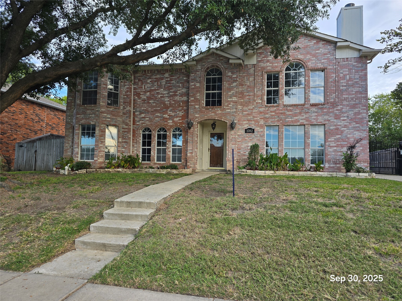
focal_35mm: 23
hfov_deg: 73.9
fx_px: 267
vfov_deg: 58.9
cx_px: 201
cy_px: 150
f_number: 1.7
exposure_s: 1/180
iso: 16
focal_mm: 6.3
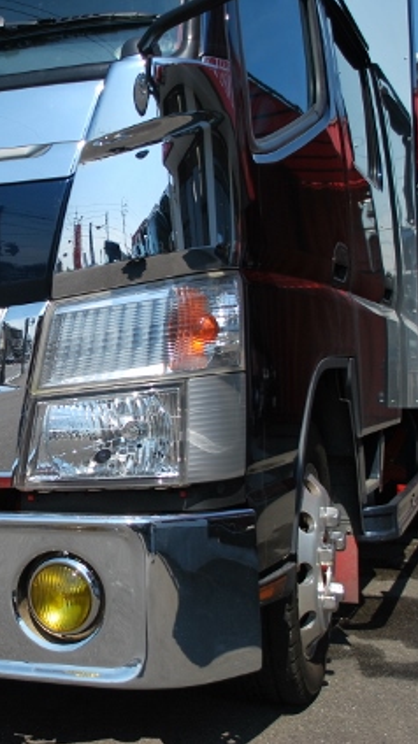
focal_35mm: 57
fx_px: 1125
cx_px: -7
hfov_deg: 20.3
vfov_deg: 36.6
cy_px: 372
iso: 100
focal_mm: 24
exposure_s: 1/1000
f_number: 4.2
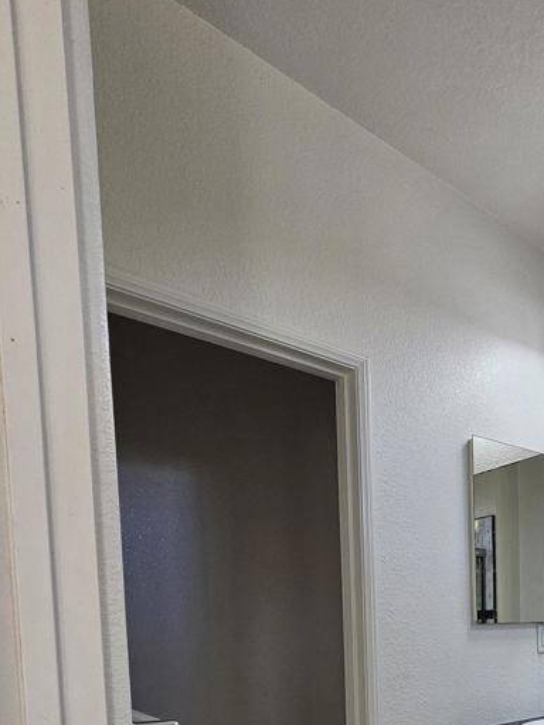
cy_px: 666
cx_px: 475
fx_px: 545
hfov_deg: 48.3
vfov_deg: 56.9
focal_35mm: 26
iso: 64
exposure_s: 1/77.4
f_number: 2.2
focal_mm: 2.2
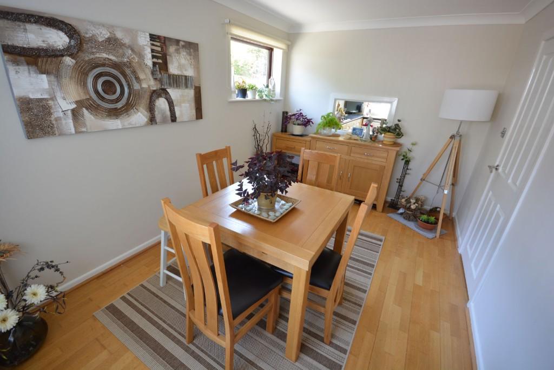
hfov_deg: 100.4
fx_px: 231
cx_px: 277
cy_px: 185
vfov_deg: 77.3
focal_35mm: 15
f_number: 6.3
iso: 400
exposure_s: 1/15
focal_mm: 10
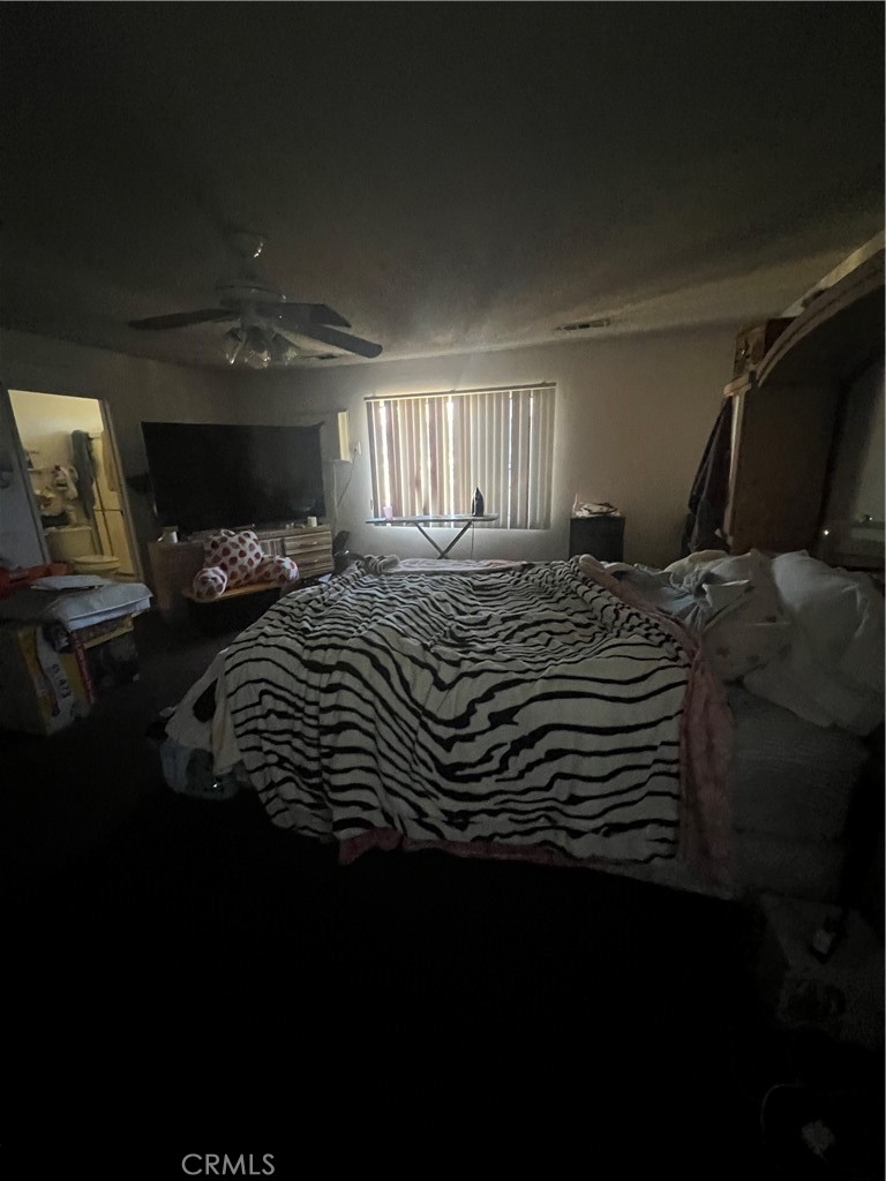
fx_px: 444
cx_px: 443
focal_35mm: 13
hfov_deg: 89.9
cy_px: 590
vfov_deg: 106.2
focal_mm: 1.57
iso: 1000
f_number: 1.8
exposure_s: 1/40
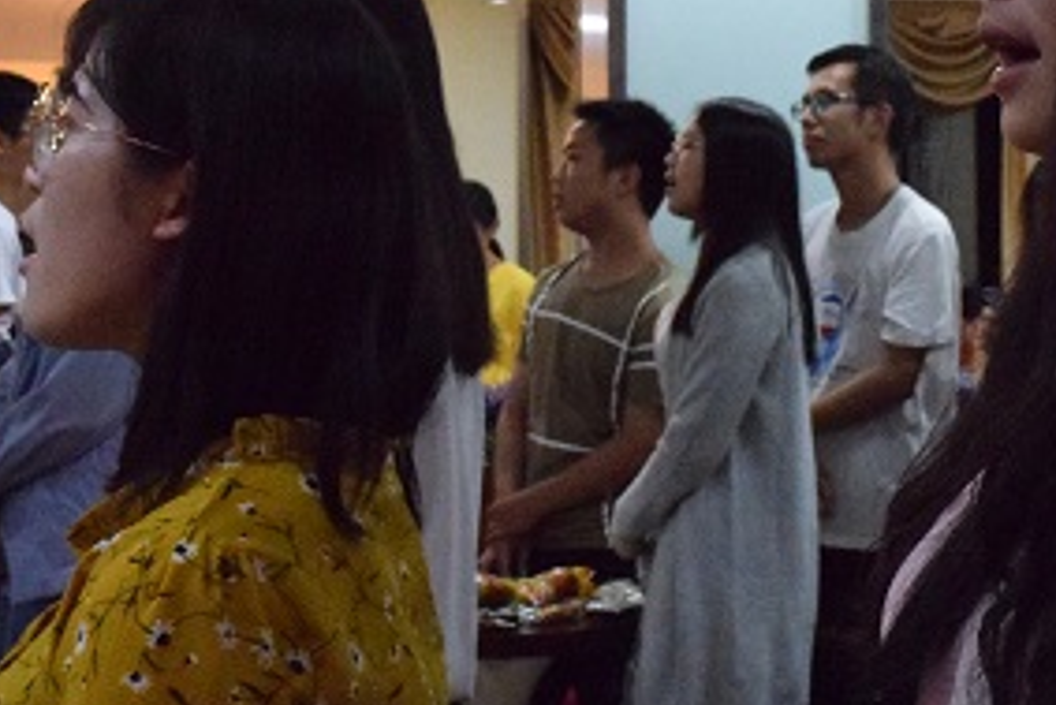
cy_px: 241
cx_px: 952
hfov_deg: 20.0
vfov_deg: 13.7
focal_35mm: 100
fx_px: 2942
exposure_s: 1/60
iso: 12800
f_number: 9
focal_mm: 27
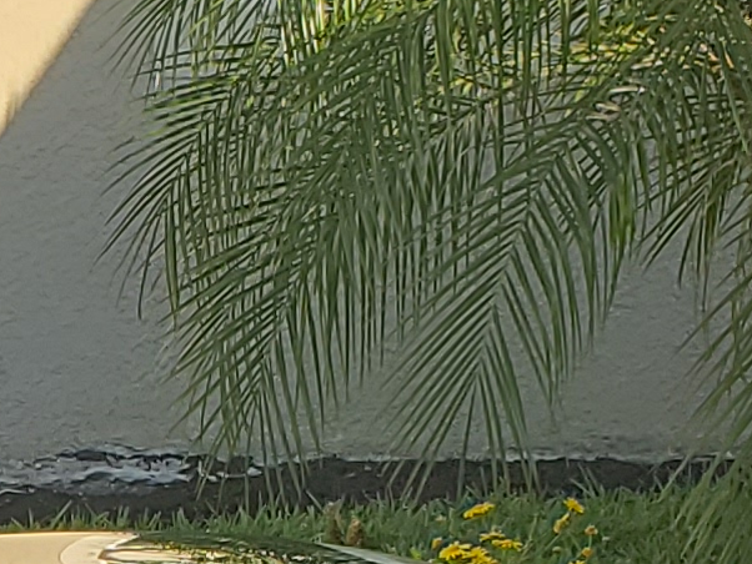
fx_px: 3781
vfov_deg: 8.0
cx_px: -738
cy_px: 1289
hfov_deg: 10.5
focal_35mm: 174
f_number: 2.4
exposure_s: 1/549
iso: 50
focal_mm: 4.3
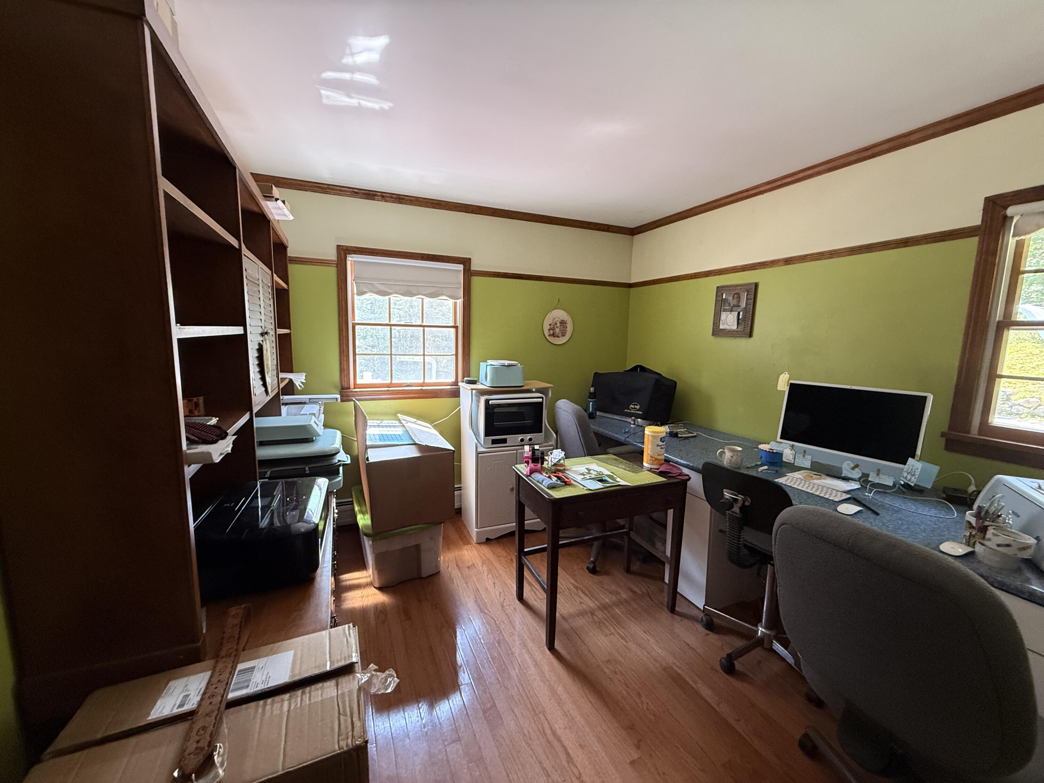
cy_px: 392
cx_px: 522
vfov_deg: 85.7
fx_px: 422
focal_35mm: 14
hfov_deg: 102.1
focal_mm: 2.22
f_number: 2.2
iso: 320
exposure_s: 1/60
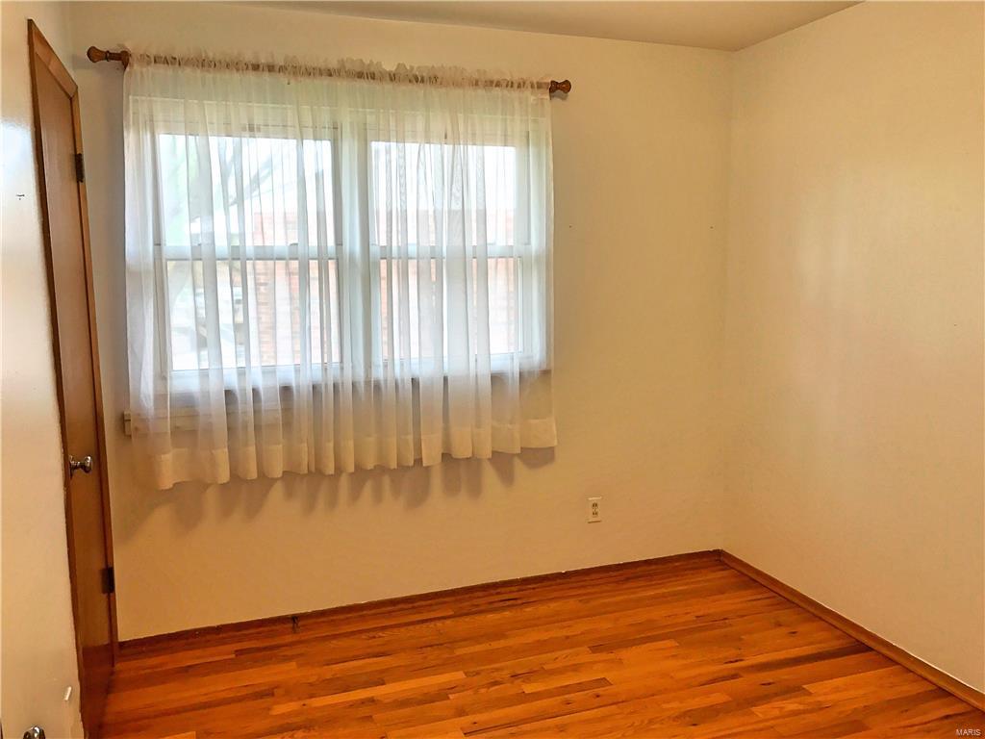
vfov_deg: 49.7
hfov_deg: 63.4
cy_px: 370
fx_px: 797
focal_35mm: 28
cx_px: 492
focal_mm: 3.99
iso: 25
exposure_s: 1/40
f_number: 1.8
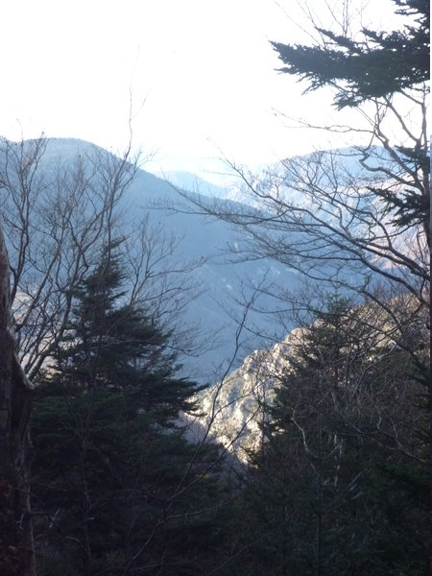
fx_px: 1098
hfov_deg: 22.3
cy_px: 288
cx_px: 216
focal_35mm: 66
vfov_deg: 29.4
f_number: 5.3
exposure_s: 1/160
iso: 400
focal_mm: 11.7
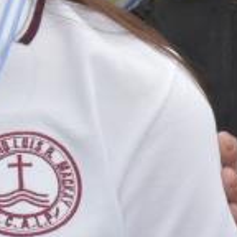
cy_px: -67
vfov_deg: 1.8
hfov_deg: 1.8
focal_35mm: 949
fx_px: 7351
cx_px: -16
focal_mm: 105
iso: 2000
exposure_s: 1/250
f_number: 18
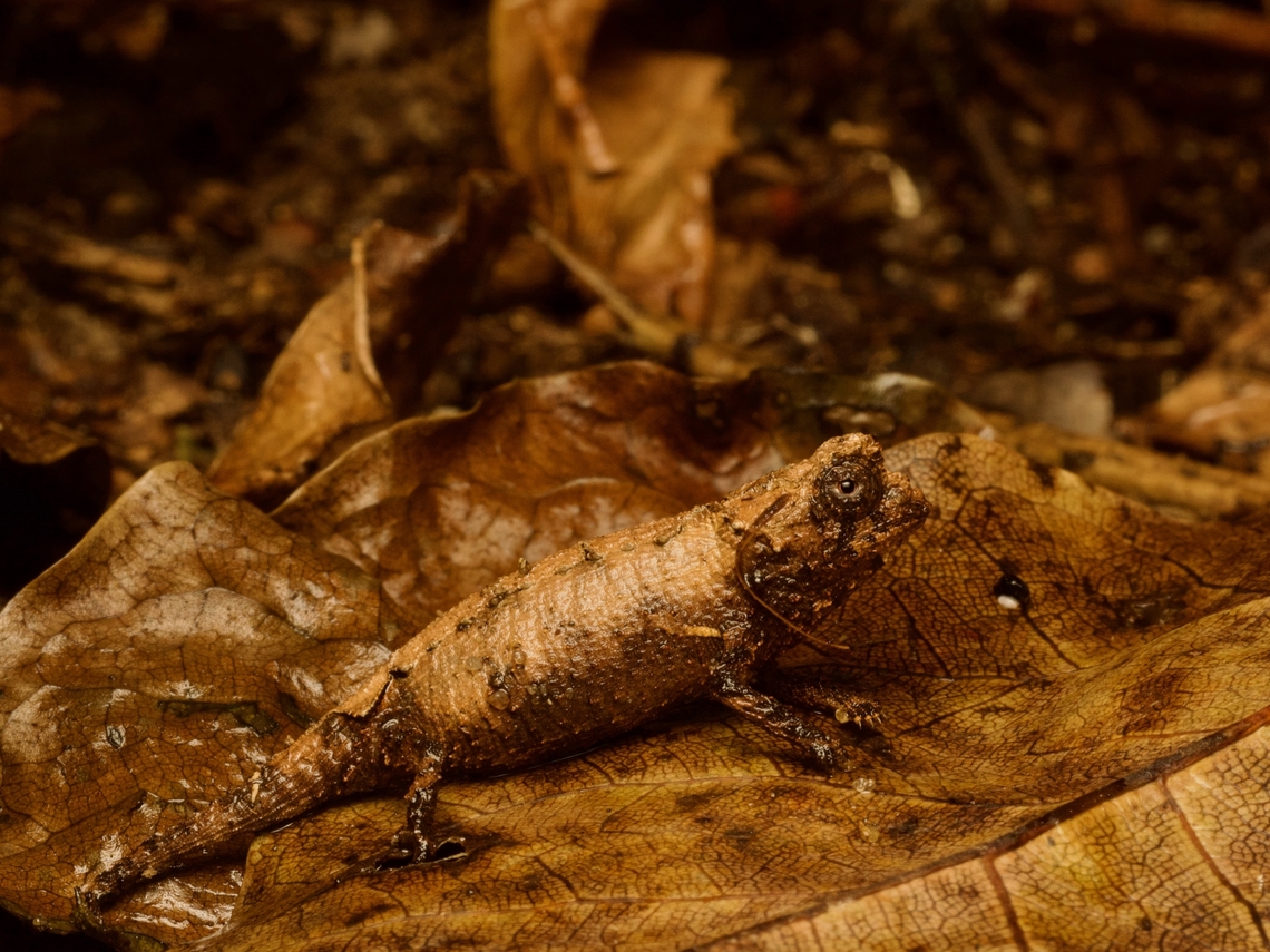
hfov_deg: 16.4
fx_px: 4403
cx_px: 635
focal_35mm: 120
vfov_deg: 12.3
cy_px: 476
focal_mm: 60
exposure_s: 1/60
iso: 400
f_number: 16
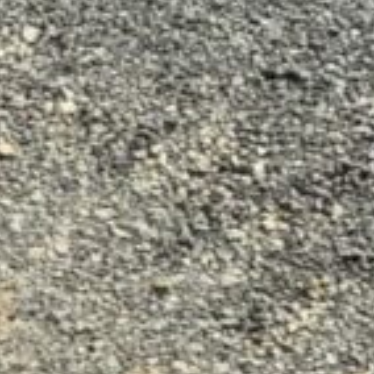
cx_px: -432
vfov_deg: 9.4
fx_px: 2261
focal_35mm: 185
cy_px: 363
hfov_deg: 8.8
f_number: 1.8
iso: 16
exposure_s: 1/842
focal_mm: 3
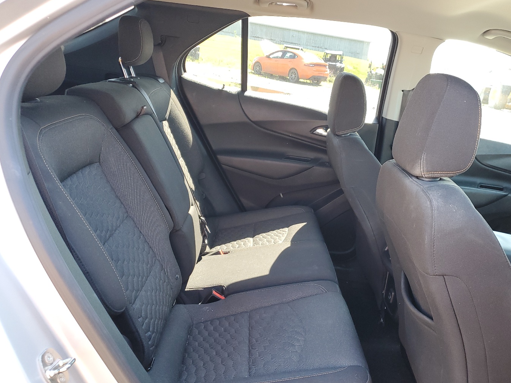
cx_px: 286
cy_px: 220
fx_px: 458
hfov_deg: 58.2
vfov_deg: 45.3
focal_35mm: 31
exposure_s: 1/120
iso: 76
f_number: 1.5
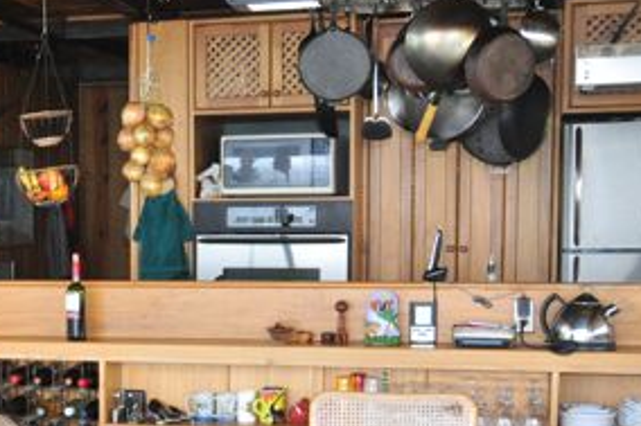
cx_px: -50
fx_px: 1424
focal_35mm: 80
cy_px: 340
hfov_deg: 23.9
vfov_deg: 16.9
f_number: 5
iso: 1600
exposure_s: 1/200
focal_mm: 22
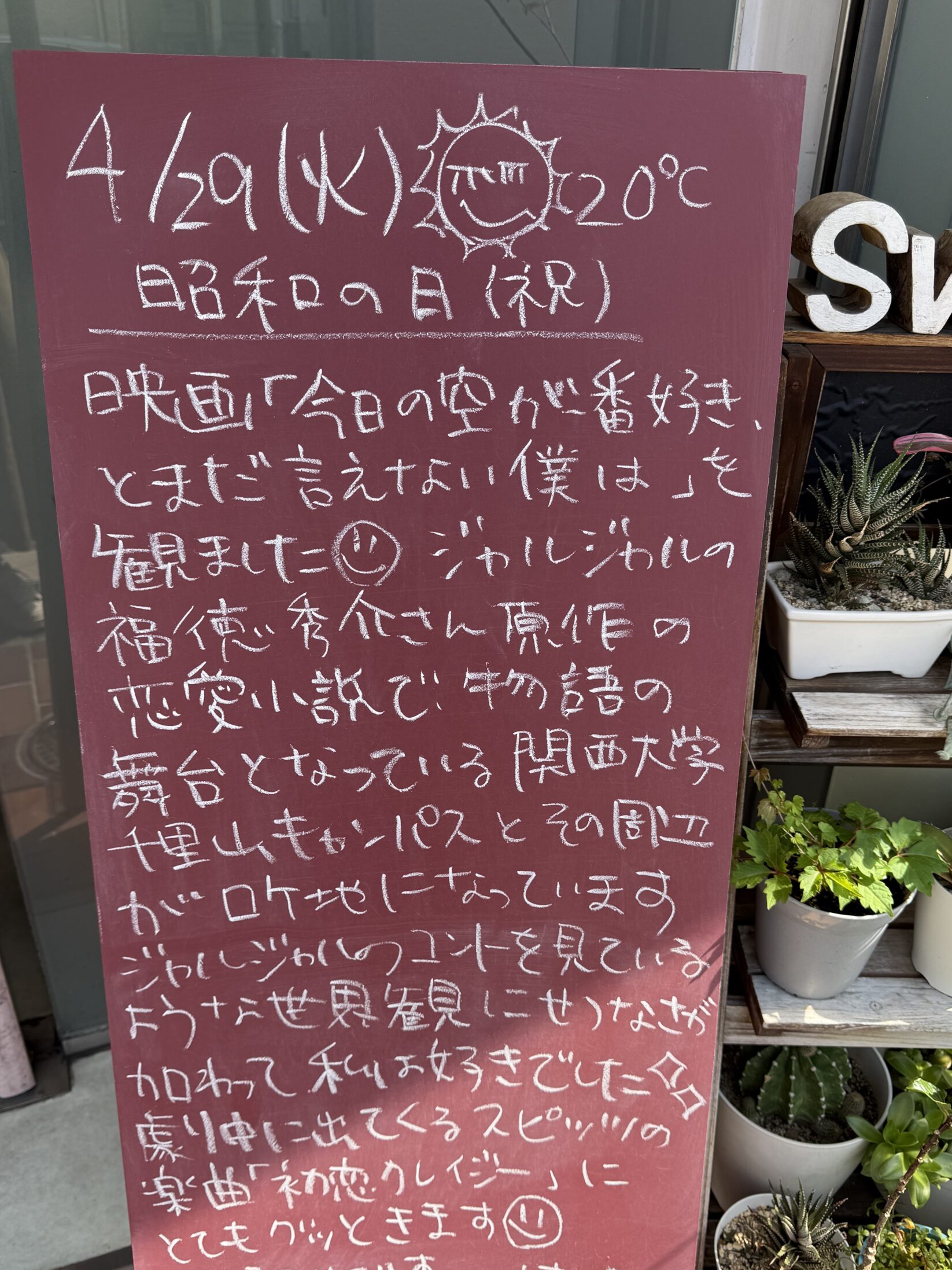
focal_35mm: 28
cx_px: 467
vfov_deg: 63.3
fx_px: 1027
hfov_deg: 49.8
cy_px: 702
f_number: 1.78
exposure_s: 1/551
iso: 80
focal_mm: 6.76
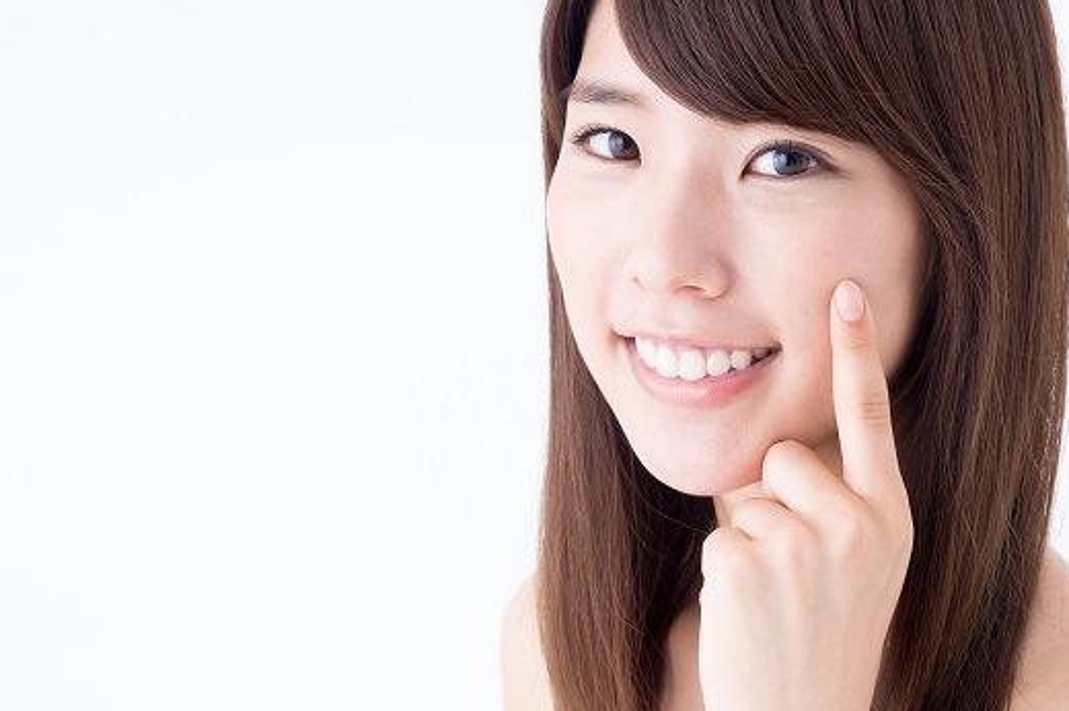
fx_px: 2908
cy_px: 336
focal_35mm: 98
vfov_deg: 13.9
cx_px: 596
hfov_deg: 20.8
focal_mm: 85
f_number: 11
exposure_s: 1/125
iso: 100
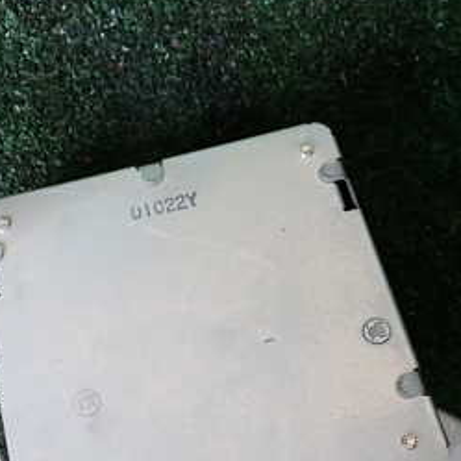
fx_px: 964
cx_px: 174
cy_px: 317
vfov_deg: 26.7
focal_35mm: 64
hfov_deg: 26.8
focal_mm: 5.4
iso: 250
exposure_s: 1/30
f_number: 2.3
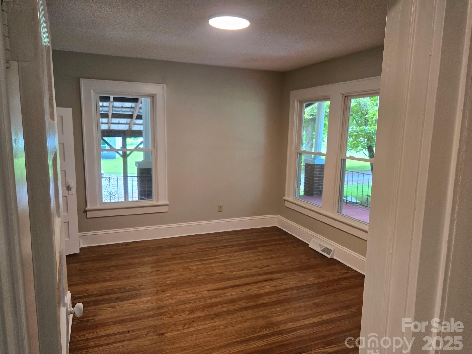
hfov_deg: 71.6
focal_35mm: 24
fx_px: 327
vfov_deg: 56.8
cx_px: 235
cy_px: 179
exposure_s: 1/120
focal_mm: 5.4
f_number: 1.8
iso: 250
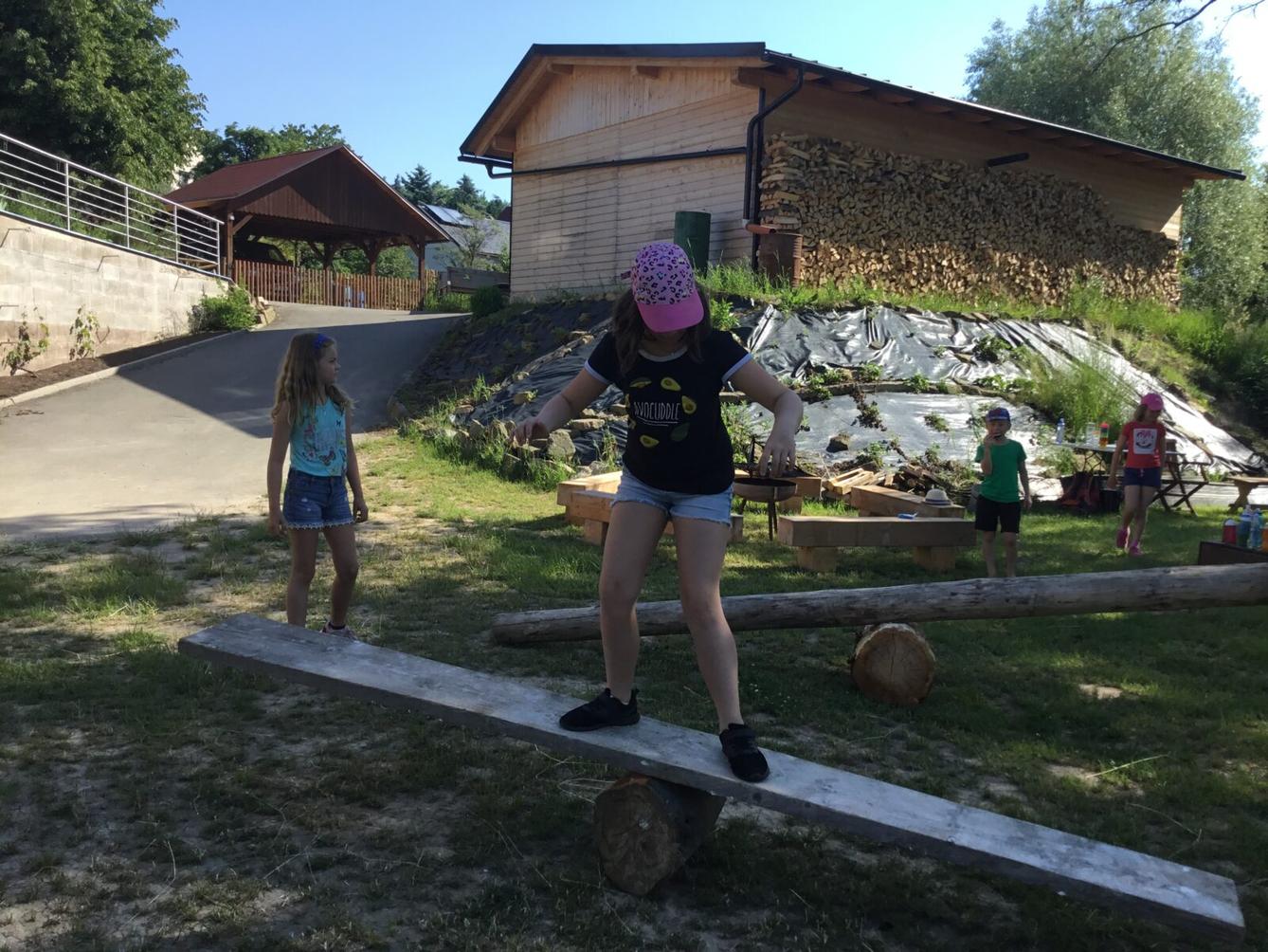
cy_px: 476
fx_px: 1136
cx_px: 634
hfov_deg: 58.3
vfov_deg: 45.5
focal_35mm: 31
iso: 25
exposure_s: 1/554
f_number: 2.4
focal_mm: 3.3
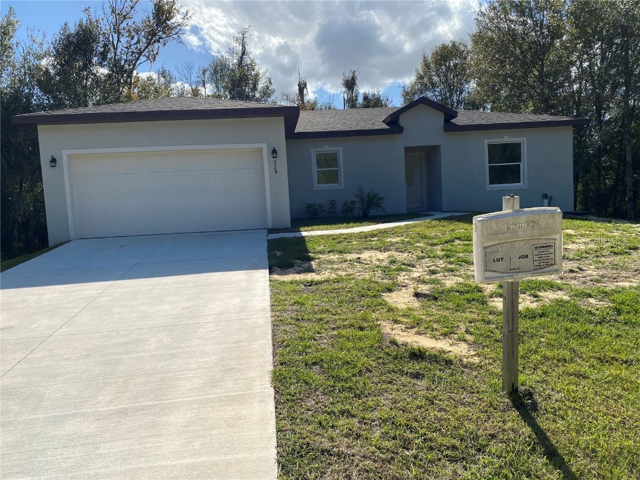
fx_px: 481
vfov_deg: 53.1
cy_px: 240
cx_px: 320
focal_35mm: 26
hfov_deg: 67.3
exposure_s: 1/4274
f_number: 1.8
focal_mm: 4.25
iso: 32
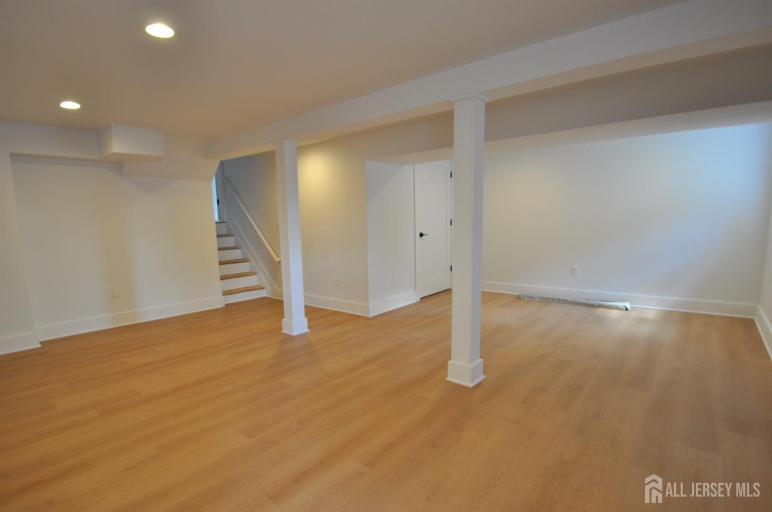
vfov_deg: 69.5
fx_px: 369
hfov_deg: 92.5
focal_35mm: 17
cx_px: 386
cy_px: 256
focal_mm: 11.5
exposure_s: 1/60
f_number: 4
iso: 400
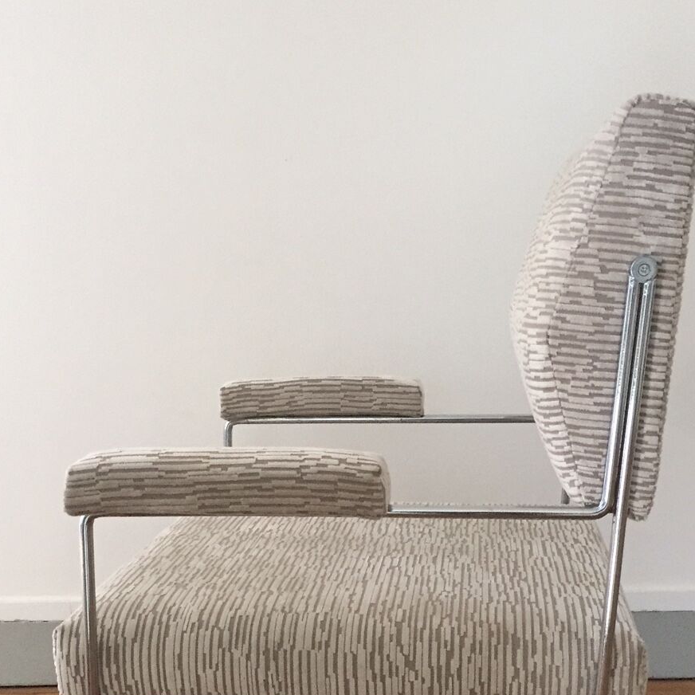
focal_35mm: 48
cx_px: 393
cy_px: 523
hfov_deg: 35.3
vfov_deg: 34.6
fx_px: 1090
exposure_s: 1/17
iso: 250
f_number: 2.2
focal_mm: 4.15
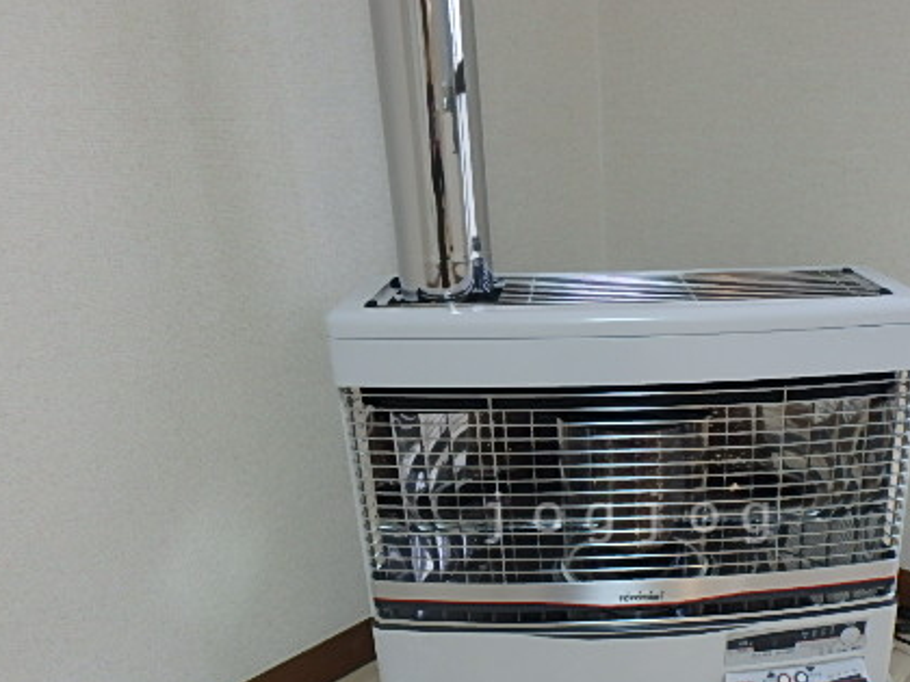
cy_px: 517
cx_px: 633
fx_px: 841
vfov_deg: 42.7
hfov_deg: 55.2
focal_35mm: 32
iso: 250
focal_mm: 3.7
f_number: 3.5
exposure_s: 1/30
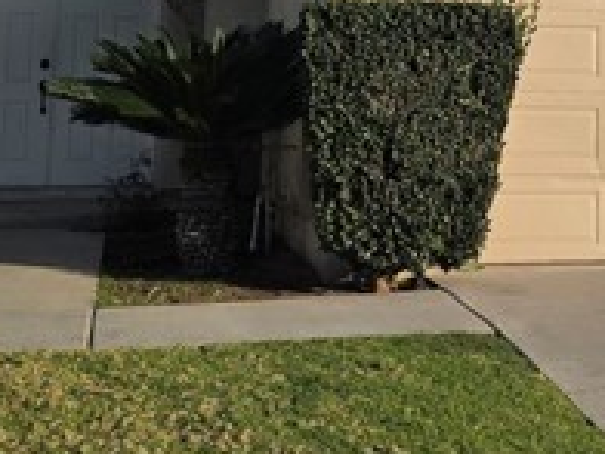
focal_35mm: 75
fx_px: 1311
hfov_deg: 24.9
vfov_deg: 19.1
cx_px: 583
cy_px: 9
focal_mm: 6.3
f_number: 1.7
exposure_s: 1/465
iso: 12
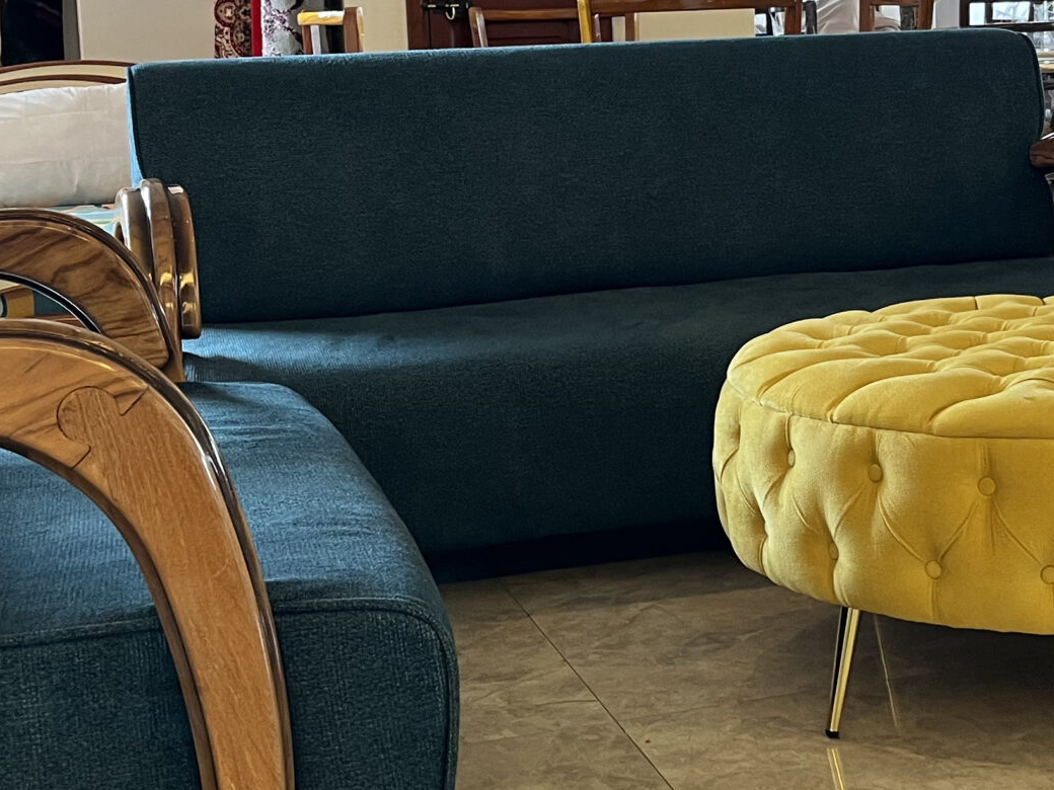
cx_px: 716
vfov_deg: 22.8
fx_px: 1949
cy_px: 258
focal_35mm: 64
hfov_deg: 30.0
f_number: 1.6
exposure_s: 1/50
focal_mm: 5.1
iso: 100
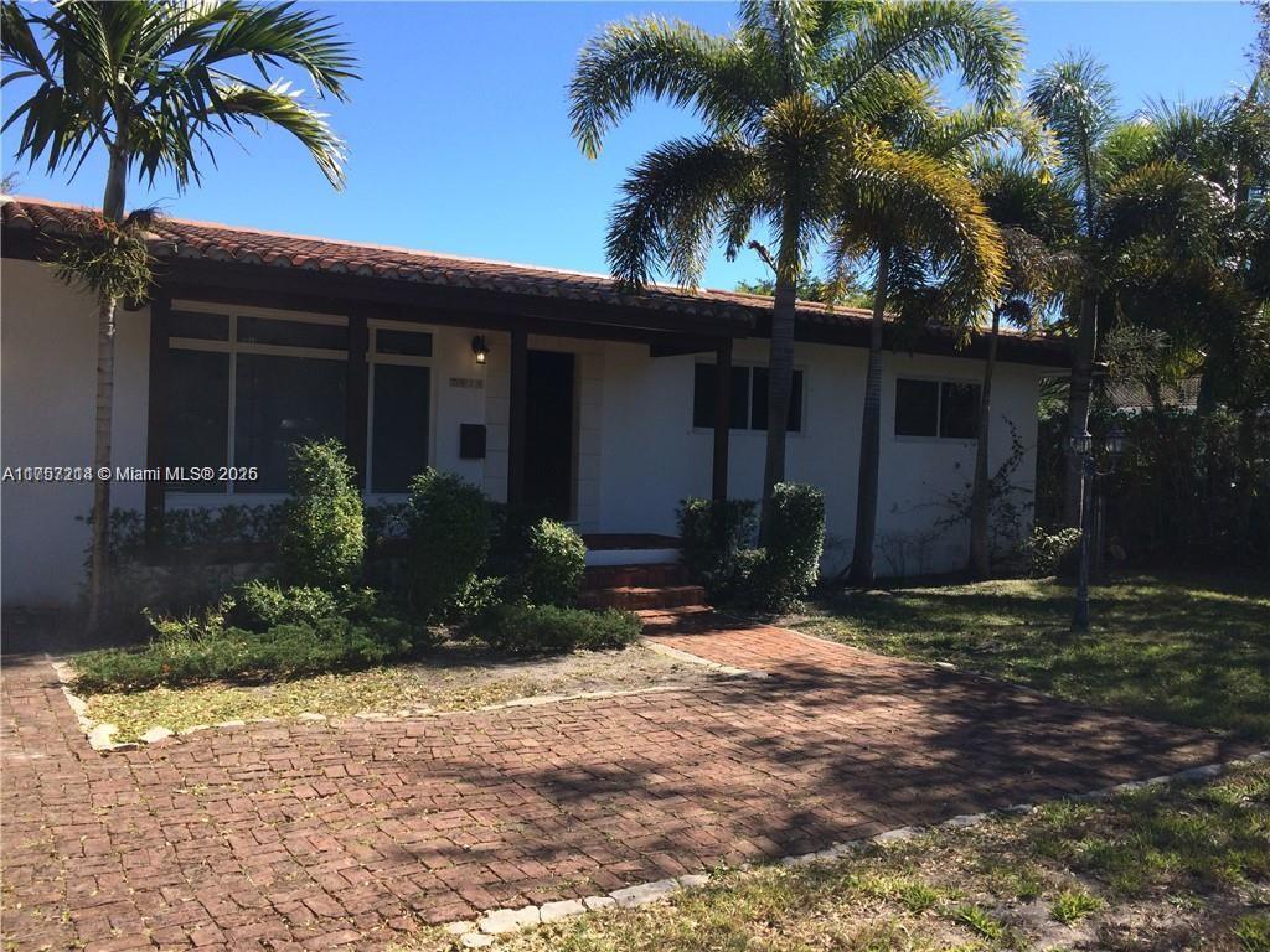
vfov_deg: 46.8
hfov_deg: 60.0
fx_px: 1101
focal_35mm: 30
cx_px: 635
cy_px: 476
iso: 32
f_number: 2.2
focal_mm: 4.12
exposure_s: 1/1208
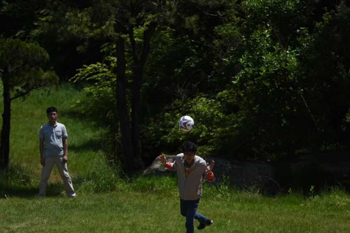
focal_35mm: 199
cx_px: 180
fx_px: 1934
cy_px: 176
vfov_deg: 6.9
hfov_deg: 10.3
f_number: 2.8
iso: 100
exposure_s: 1/3200
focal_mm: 130
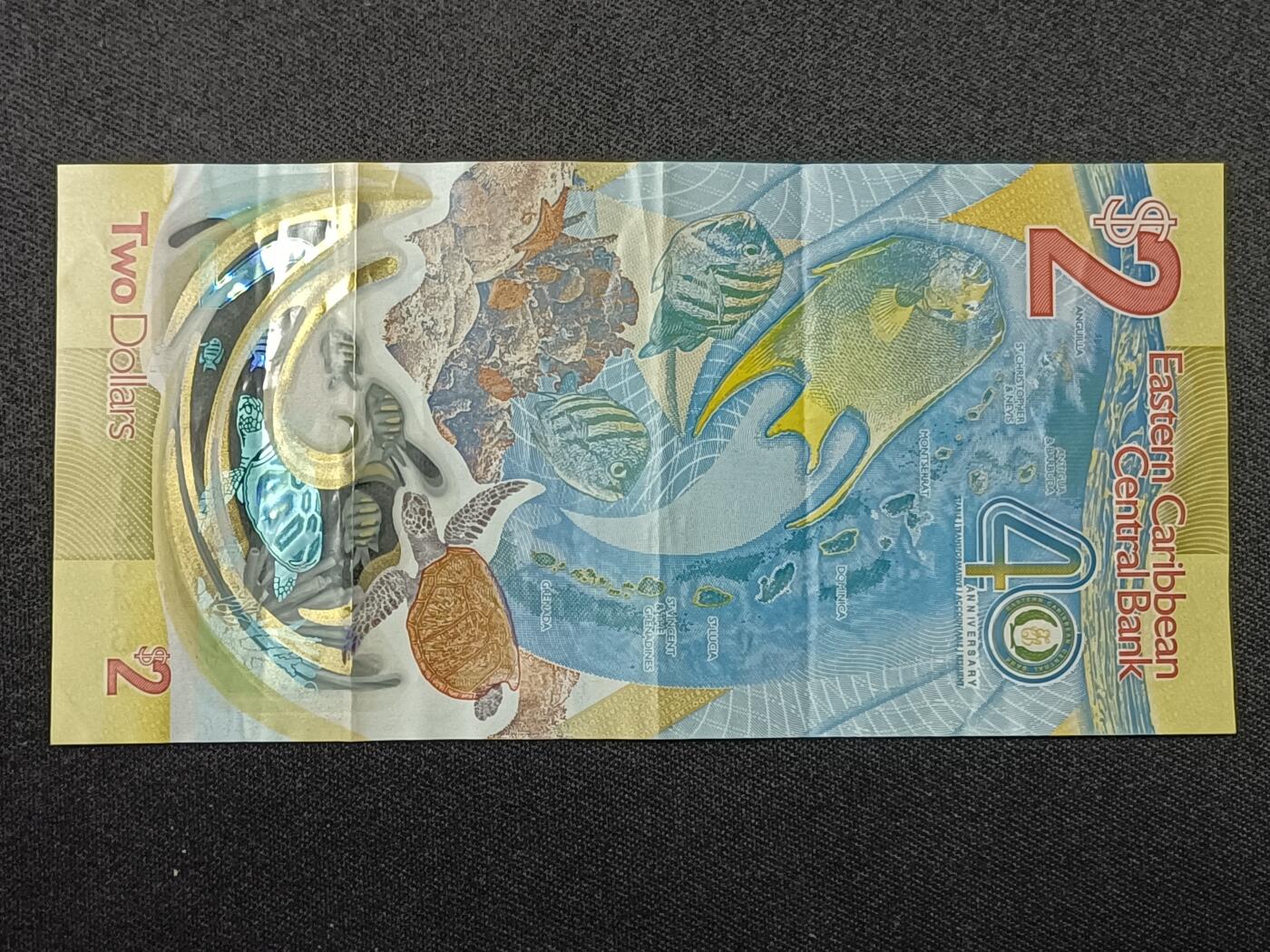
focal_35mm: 55
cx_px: 635
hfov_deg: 34.9
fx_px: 2018
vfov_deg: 26.6
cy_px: 476
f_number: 1.8
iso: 1181
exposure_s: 1/33.3
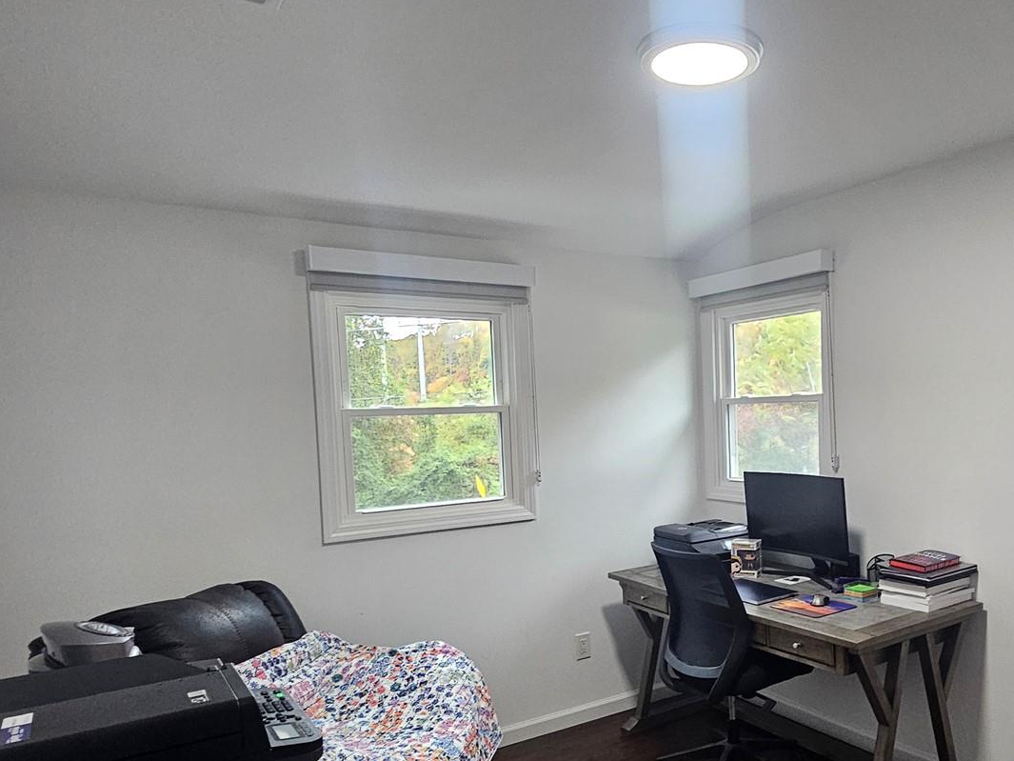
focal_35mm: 25
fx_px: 732
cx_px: 717
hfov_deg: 66.5
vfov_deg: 54.4
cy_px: 469
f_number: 2.2
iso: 320
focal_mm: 2.2
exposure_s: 1/60.2
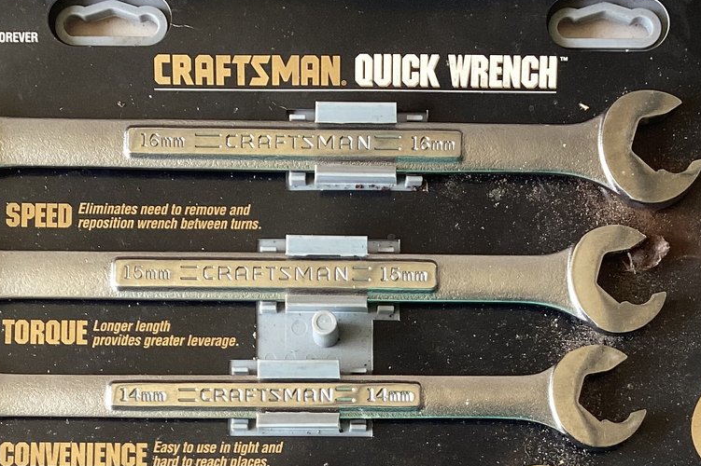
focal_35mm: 65
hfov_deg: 31.0
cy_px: 472
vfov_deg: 20.2
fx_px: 1265
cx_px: 355
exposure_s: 1/60
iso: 50
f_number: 2.4
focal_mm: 3.3
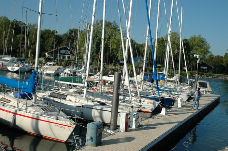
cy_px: 76
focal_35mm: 40
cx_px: 114
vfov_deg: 32.9
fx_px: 256
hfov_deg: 48.0
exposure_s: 1/500
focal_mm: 27
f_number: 11
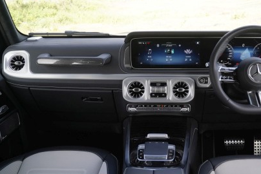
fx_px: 276
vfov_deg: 34.9
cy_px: 67
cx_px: 164
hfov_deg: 50.1
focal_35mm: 38
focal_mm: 24
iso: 800
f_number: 5.6
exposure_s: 1/30
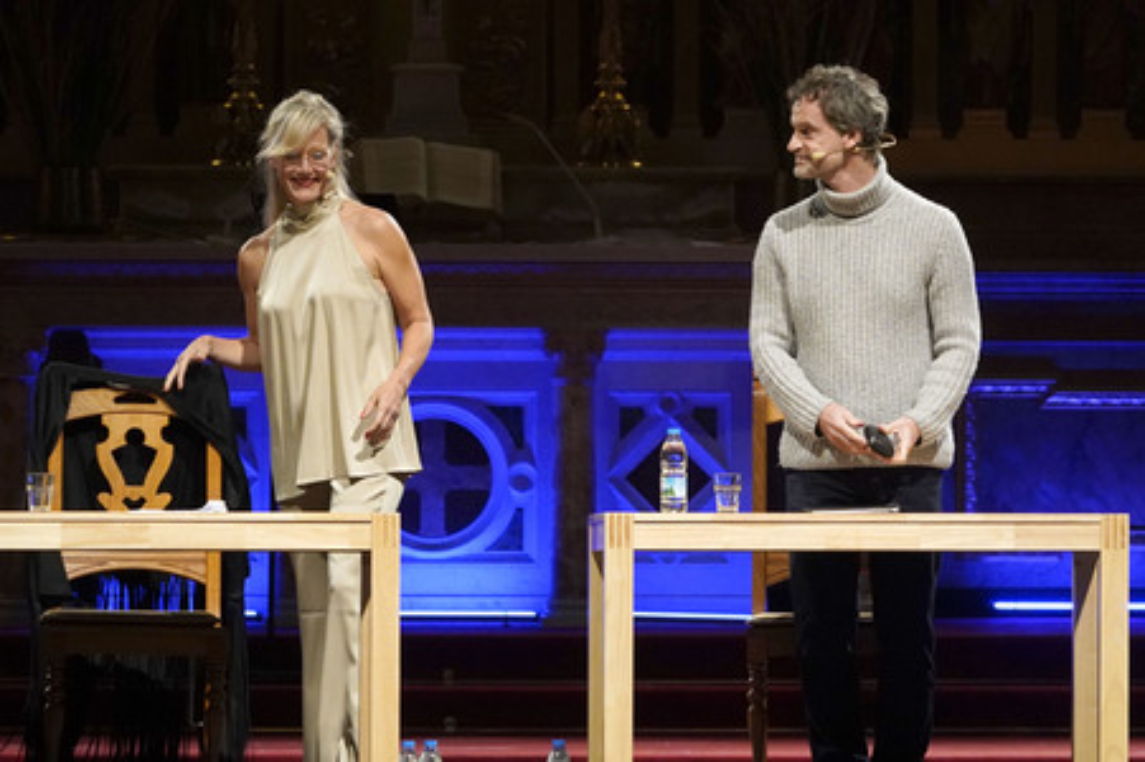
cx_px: 572
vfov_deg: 4.9
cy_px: 381
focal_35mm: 280
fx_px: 8899
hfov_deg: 7.4
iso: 6400
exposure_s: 1/200
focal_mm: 280
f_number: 5.6
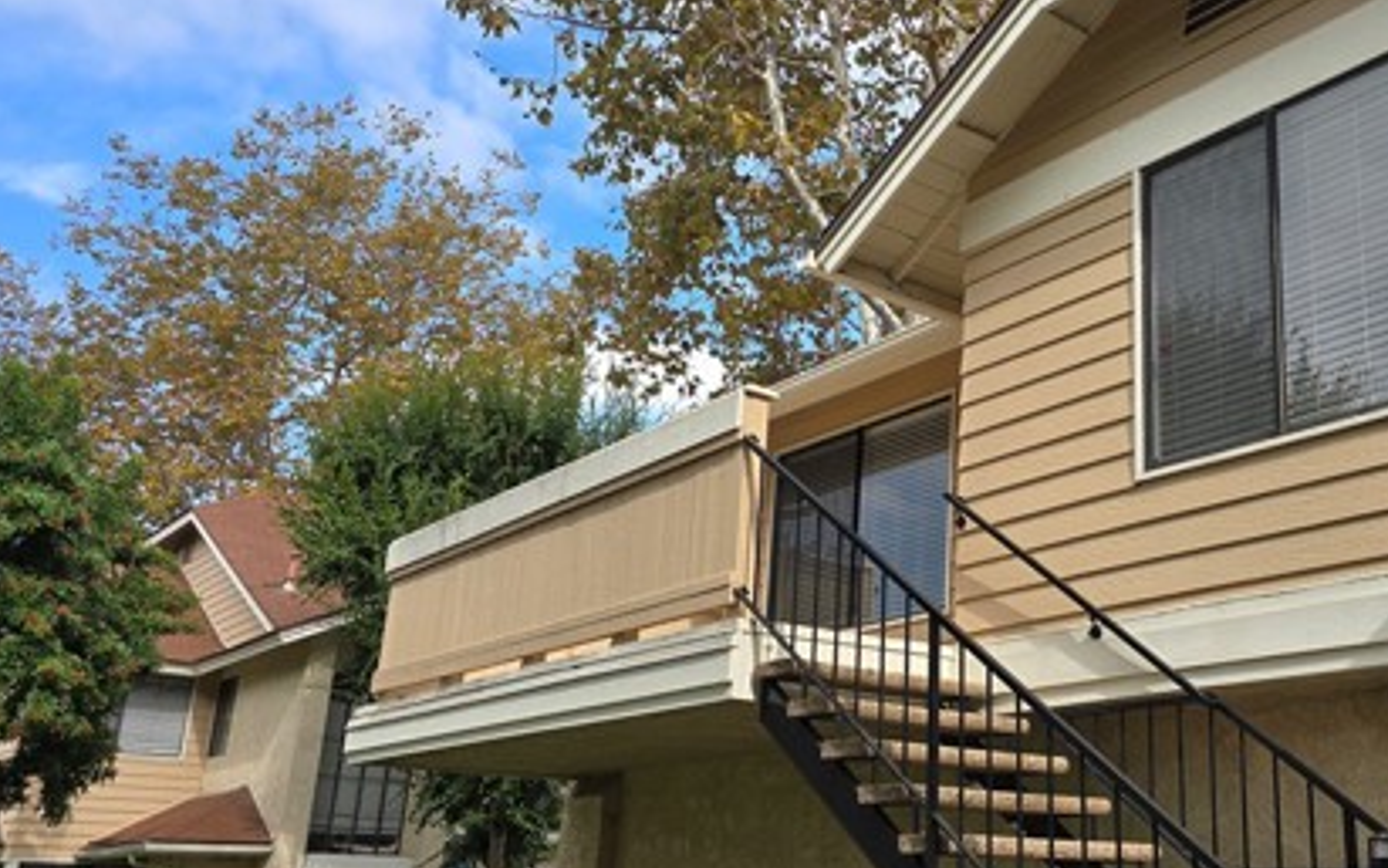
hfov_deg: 49.8
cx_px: 1010
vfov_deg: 33.6
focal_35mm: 38
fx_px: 1438
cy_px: 453
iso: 12
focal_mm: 6.3
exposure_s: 1/369
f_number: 1.7
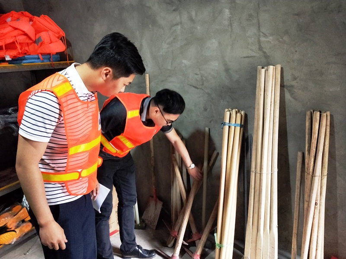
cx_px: 173
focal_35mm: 23
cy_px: 130
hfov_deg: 73.9
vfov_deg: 58.9
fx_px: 230
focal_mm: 3.99
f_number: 1.7
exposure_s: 1/33
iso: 321
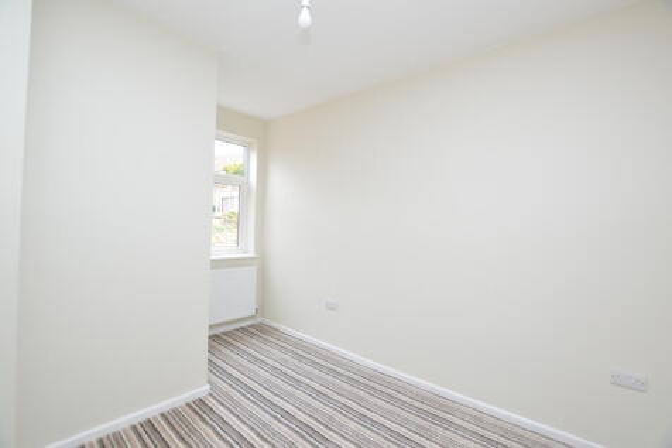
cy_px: 224
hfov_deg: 100.4
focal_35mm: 15
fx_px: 280
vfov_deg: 77.3
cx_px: 336
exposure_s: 1/125
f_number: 5.6
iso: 400
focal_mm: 10
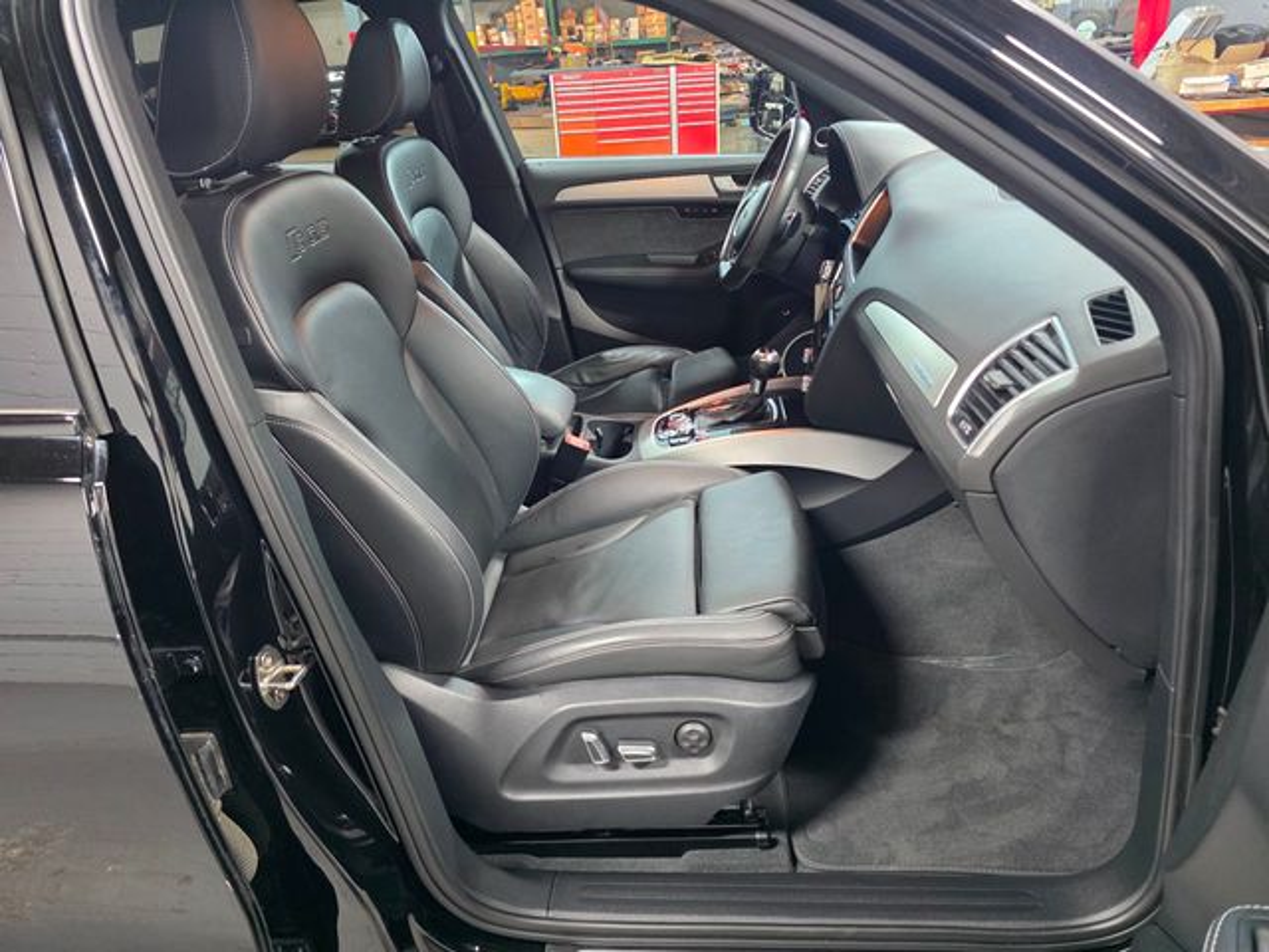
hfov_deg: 73.9
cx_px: 634
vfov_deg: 58.9
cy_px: 476
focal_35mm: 23
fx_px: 843
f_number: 1.7
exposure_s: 1/120
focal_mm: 6.3
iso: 800
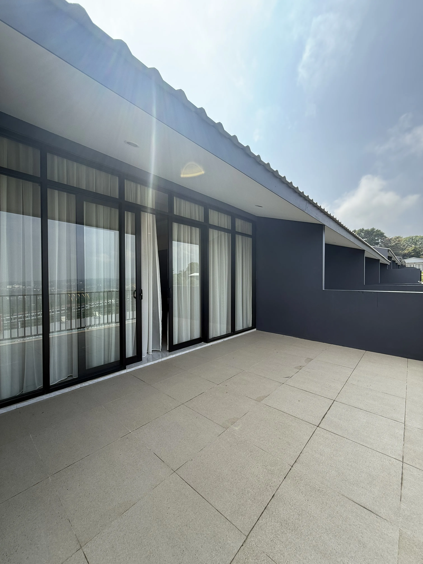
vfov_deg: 102.1
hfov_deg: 85.7
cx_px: 212
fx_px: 228
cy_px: 282
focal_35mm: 14
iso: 50
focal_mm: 2.22
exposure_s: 1/413
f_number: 2.2
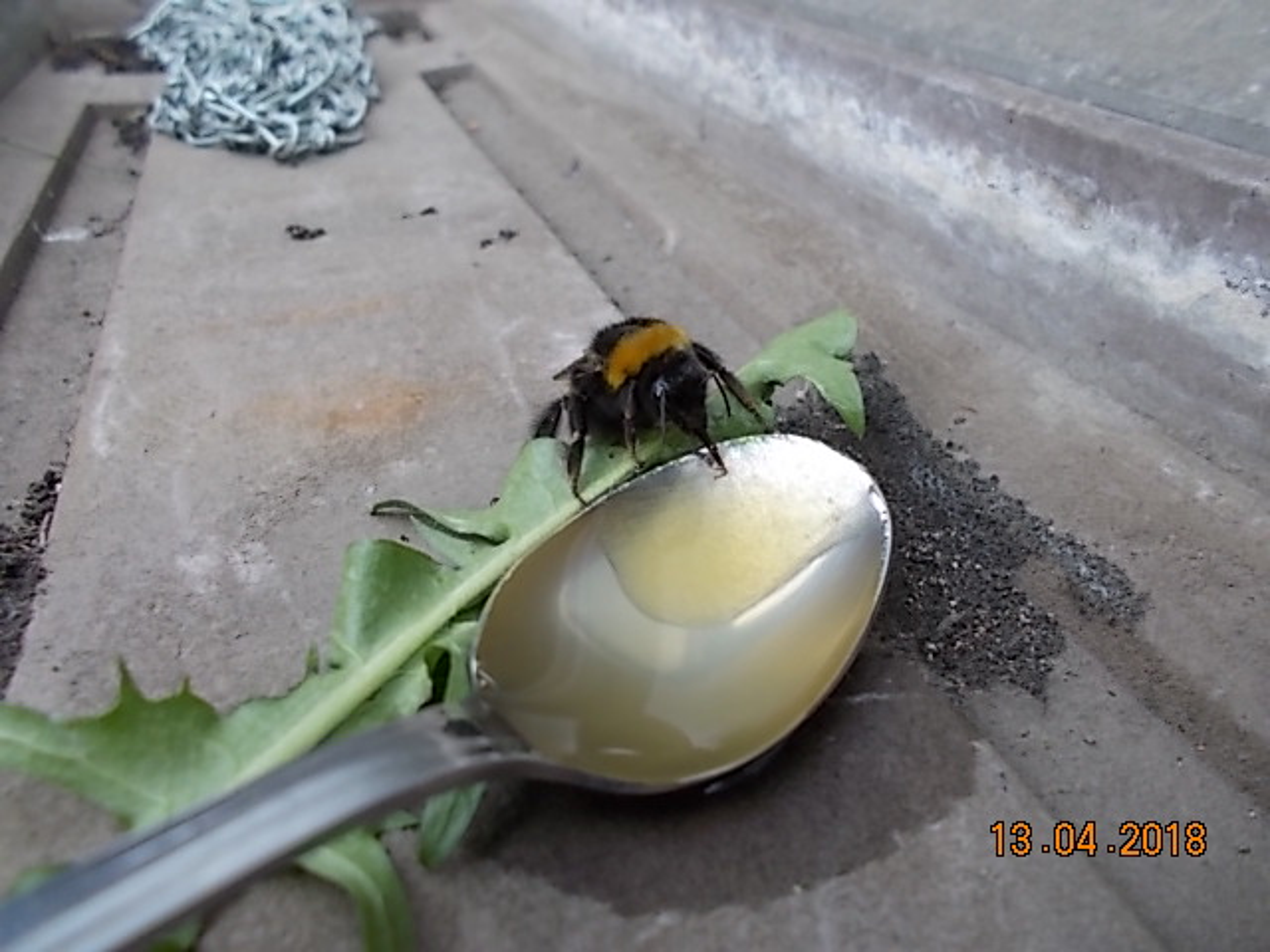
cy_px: 476
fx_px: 954
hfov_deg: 67.3
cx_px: 635
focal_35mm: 26
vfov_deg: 53.1
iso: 125
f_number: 3.2
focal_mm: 4.6
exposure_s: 1/25
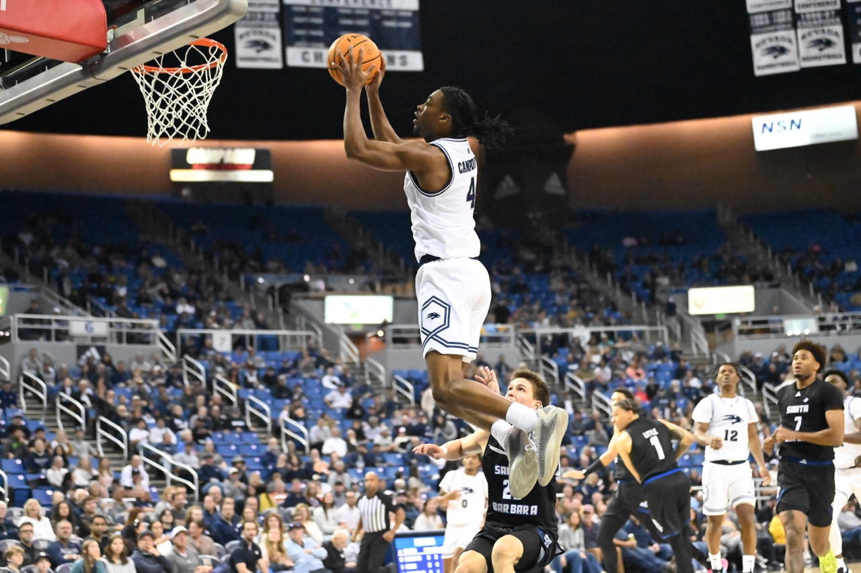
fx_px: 1434
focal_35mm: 60
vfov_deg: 22.6
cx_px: 430
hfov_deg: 33.4
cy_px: 286
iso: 36000
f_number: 2.4
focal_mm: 60
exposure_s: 1/8000
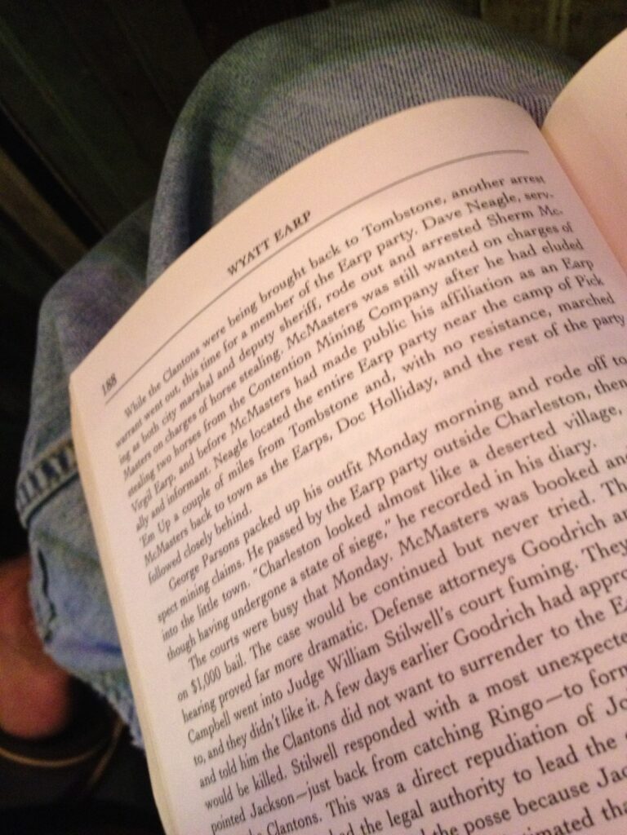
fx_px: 845
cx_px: 314
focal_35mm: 35
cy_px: 418
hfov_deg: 40.7
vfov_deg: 52.6
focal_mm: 4.28
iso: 400
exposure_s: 1/15
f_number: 2.4
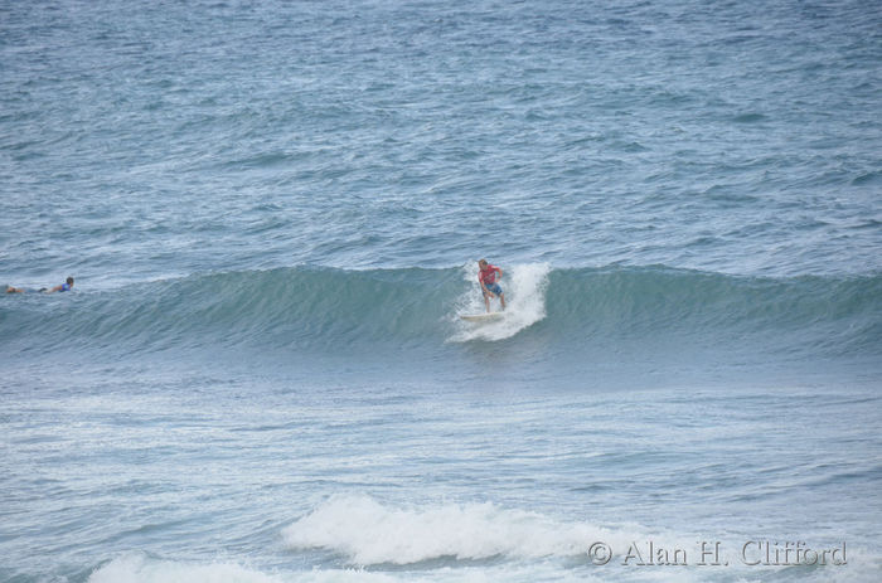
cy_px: 292
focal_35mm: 255
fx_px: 6232
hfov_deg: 8.1
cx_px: 441
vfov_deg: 5.4
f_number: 5.6
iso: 280
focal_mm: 170
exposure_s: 1/800
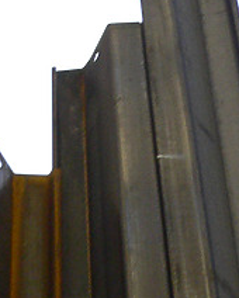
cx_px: 53
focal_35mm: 149
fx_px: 1316
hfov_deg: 10.4
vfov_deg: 12.8
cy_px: 298
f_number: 2.8
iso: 200
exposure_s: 1/15
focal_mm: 6
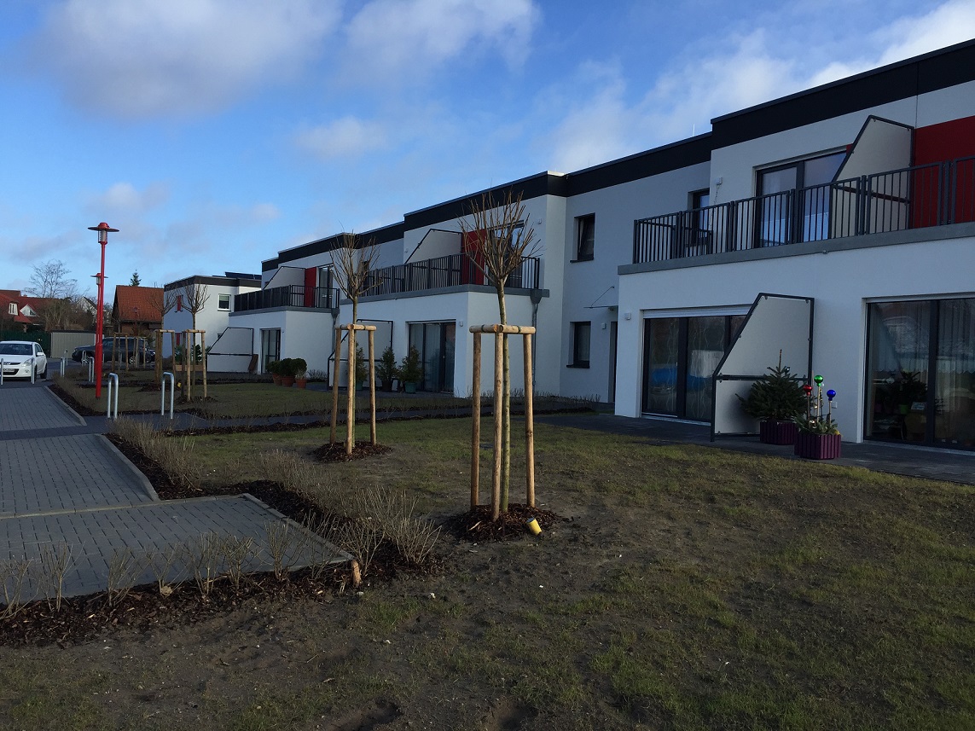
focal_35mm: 29
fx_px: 817
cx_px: 488
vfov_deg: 48.2
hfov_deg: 61.7
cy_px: 366
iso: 32
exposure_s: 1/1099
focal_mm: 4.15
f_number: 2.2
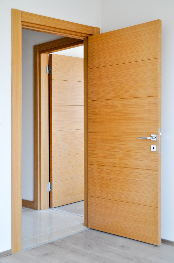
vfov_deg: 38.9
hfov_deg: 26.4
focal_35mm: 51
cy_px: 132
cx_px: 87
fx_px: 371
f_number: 4.5
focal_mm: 34
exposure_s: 1/60
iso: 400
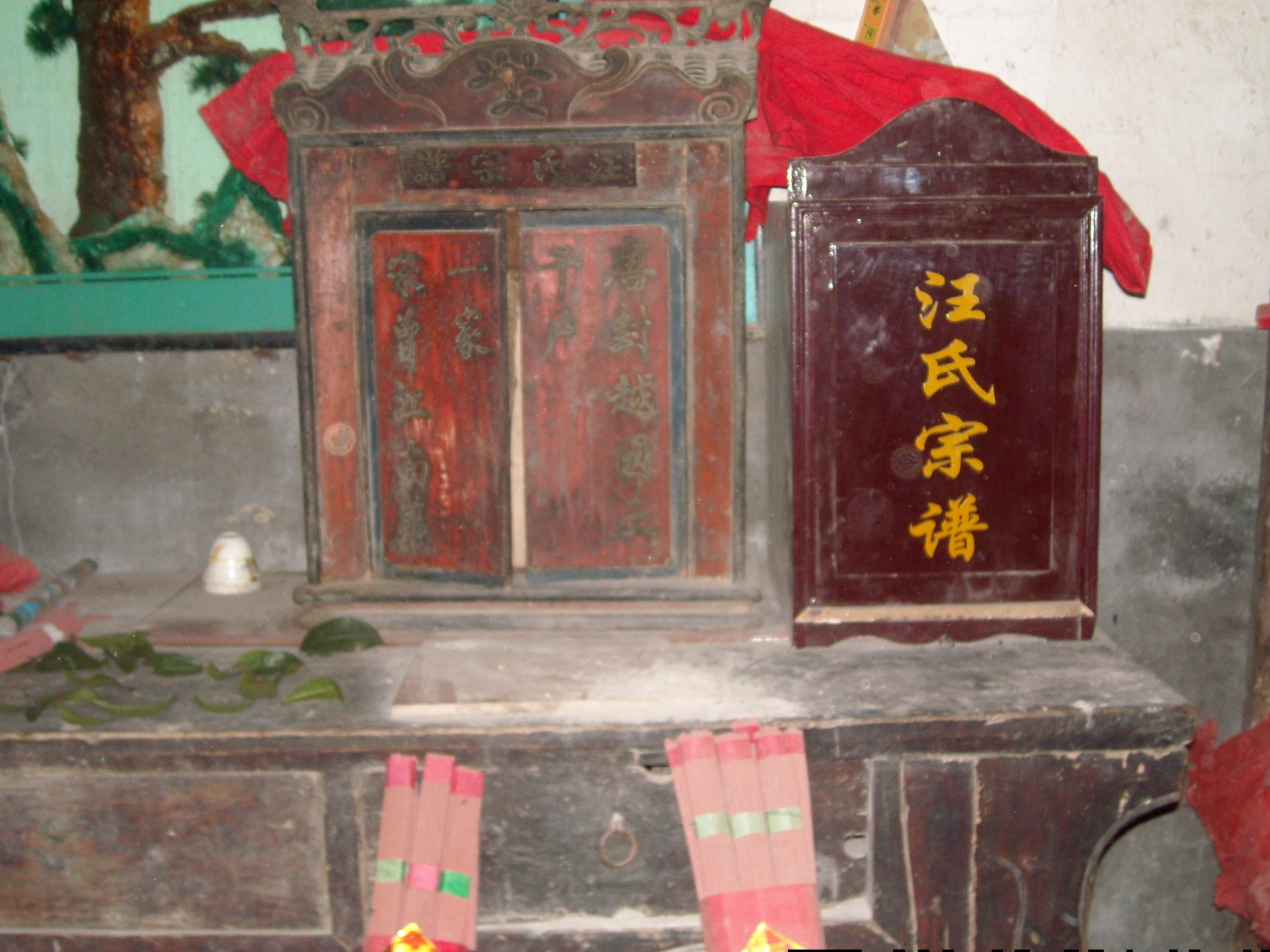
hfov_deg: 42.9
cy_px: 499
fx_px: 1614
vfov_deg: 32.9
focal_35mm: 44
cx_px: 674
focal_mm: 5.7
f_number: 2.8
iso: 200
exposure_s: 1/60
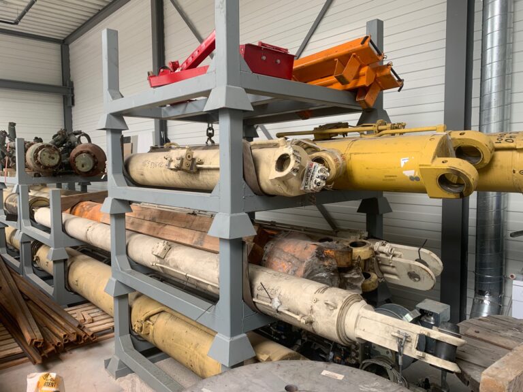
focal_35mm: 26
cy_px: 196
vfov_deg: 53.1
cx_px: 262
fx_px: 393
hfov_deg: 67.3
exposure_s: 1/121
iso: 64
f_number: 1.8
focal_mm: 4.25
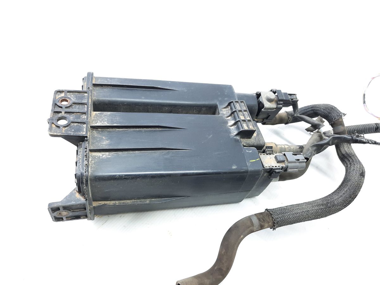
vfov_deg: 54.9
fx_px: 274
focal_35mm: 25
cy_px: 142
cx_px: 190
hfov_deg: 69.4
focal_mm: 4.6
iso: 250
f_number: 2
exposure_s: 1/50
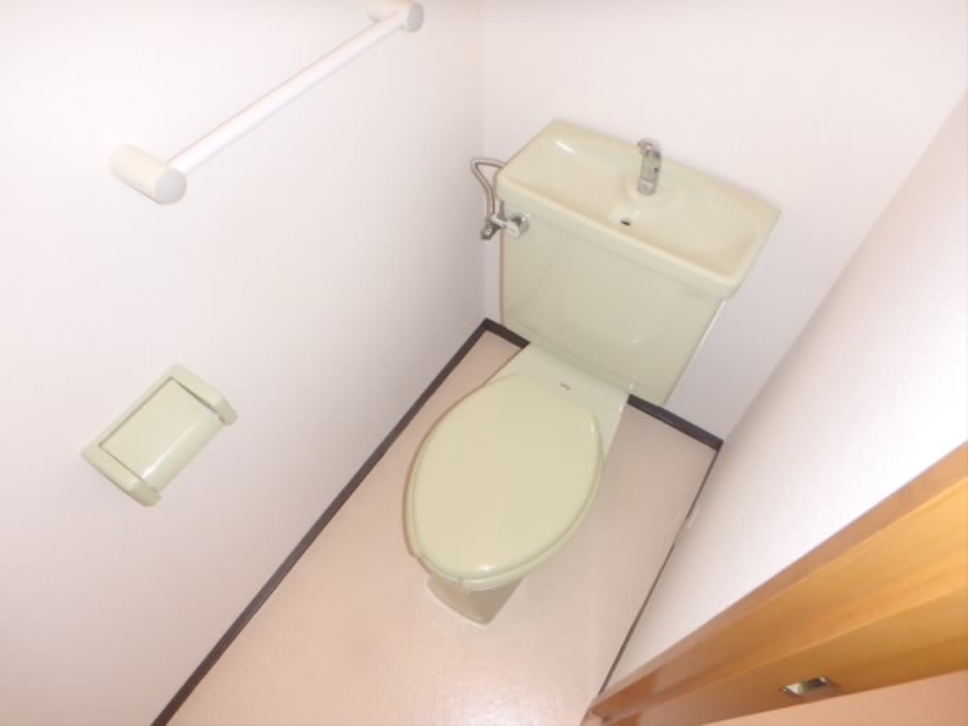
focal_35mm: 21
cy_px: 363
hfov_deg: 79.0
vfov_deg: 63.4
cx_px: 484
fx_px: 587
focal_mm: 3.7
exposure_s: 1/30
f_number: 3.5
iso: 400
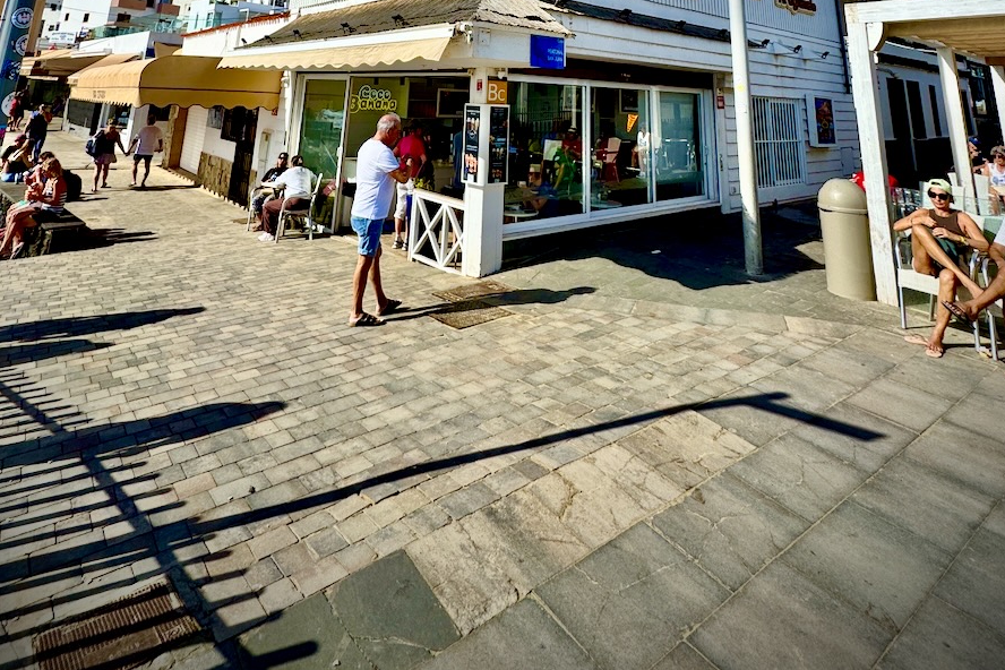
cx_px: 487
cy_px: -53
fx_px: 586
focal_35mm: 21
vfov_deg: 45.8
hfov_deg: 81.2
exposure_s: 1/3717
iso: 40
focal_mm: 2.22
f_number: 2.2
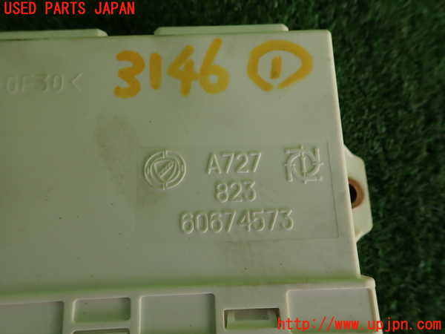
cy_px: 167
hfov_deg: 69.4
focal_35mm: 25
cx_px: 222
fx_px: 321
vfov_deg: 54.9
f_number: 2.8
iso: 100
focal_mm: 4.5
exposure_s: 1/200
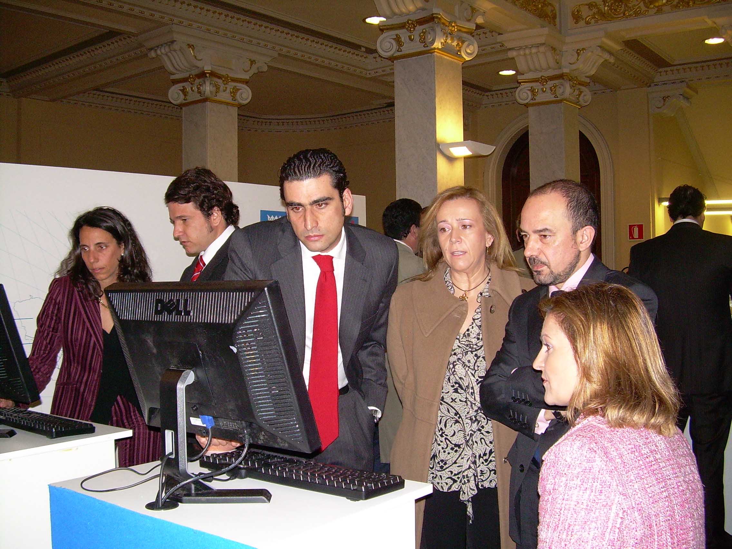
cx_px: 366
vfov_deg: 37.7
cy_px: 274
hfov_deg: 49.0
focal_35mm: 38
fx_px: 804
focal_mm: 6.3
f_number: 2.8
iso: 200
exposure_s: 1/60
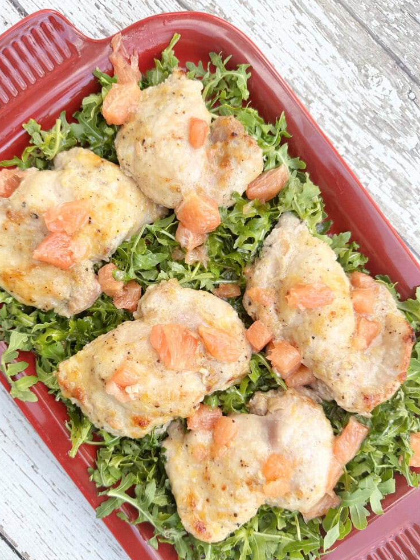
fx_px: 405
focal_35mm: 25
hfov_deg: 54.9
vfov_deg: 69.4
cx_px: 203
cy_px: 291
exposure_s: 1/331
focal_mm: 6.9
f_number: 1.8
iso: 80
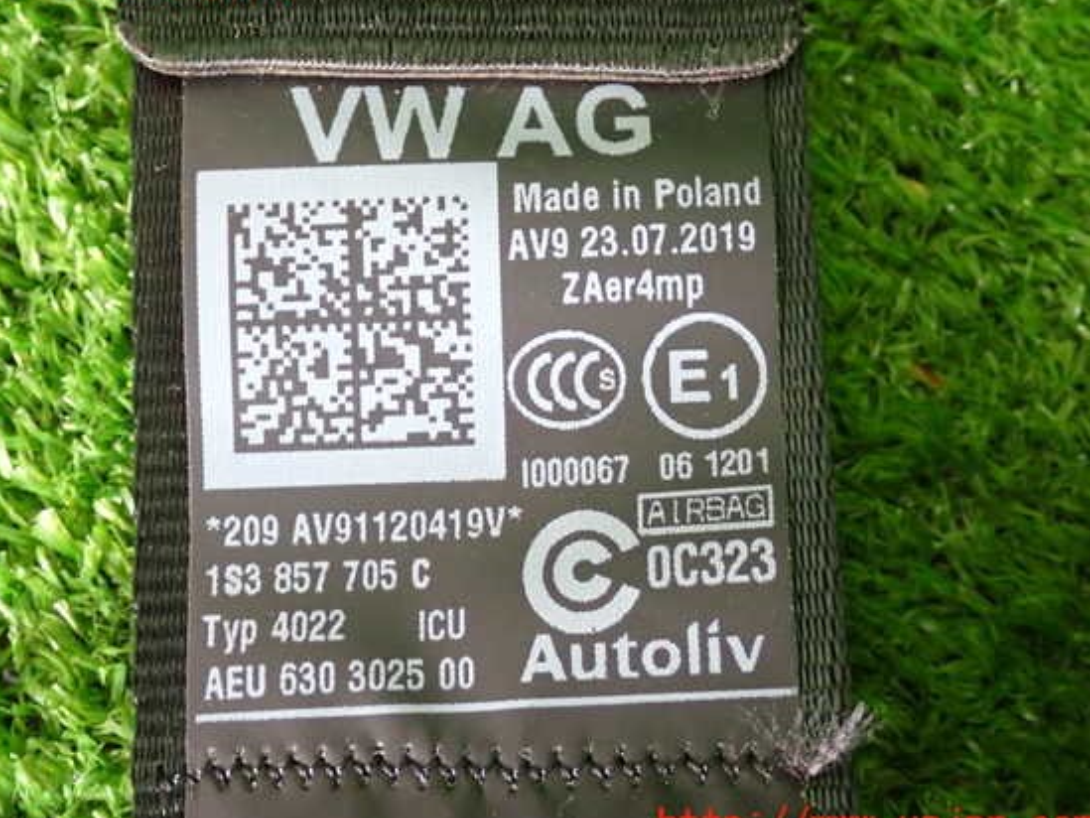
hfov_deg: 32.7
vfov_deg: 24.8
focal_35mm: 59
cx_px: 510
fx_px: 1858
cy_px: 405
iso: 640
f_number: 3.3
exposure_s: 1/50
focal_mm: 9.65
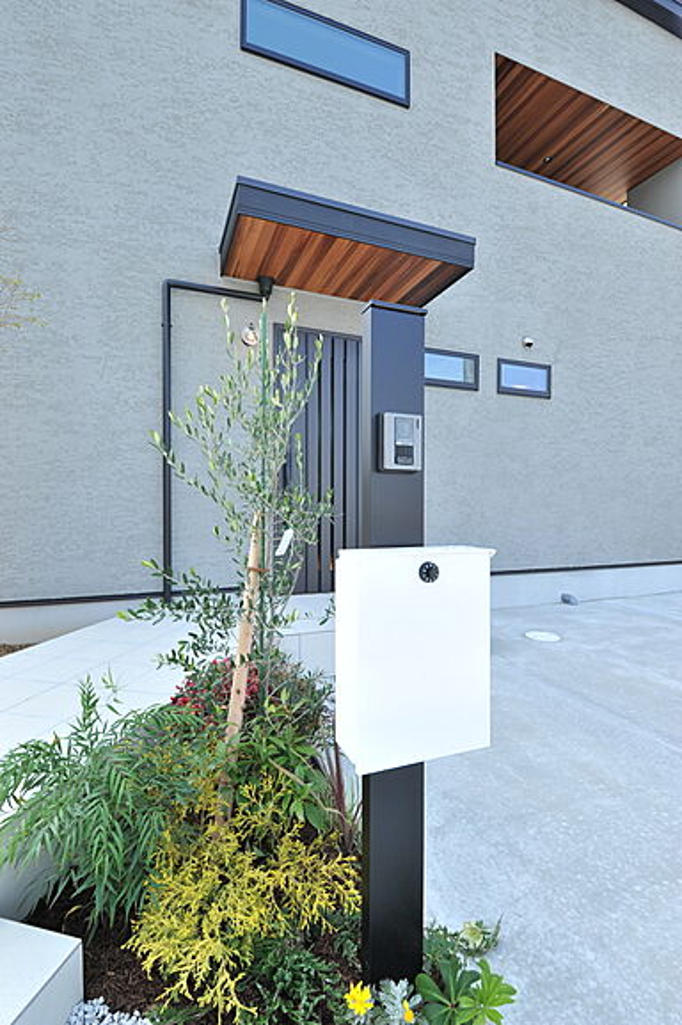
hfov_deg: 73.7
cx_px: 341
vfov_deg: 96.8
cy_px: 512
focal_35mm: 16
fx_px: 455
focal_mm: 16
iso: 400
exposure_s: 1/60
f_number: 13
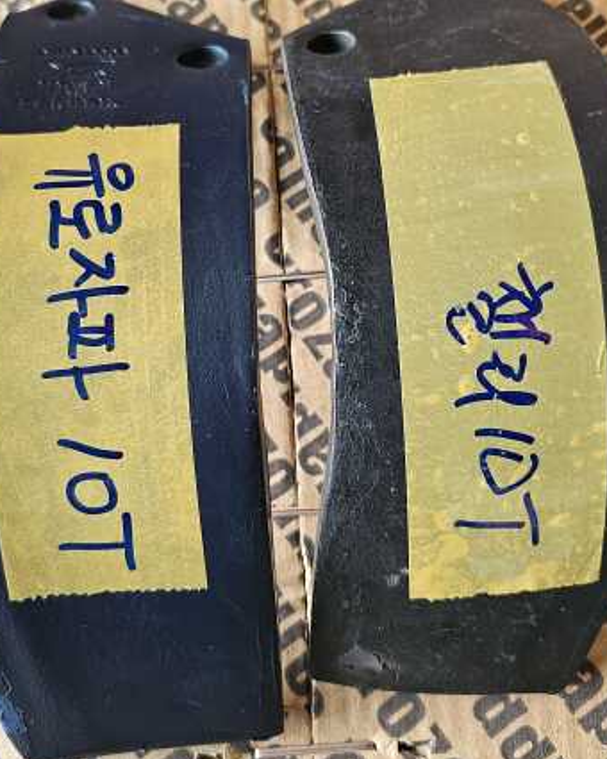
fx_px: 853
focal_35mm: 38
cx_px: 284
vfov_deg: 47.6
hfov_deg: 39.1
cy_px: 298
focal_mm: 6.3
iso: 160
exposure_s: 1/207
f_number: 1.7
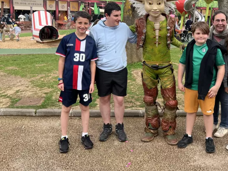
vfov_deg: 36.3
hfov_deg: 47.1
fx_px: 257
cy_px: 52
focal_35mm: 39
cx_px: 153
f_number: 1.5
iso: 50
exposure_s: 1/1266
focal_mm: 5.7
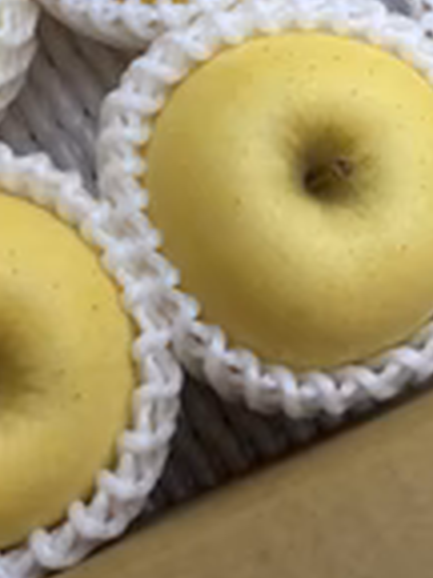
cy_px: -189
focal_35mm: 72
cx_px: 84
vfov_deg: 23.6
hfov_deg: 20.2
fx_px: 1201
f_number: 1.6
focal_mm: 5.1
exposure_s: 1/100
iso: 64
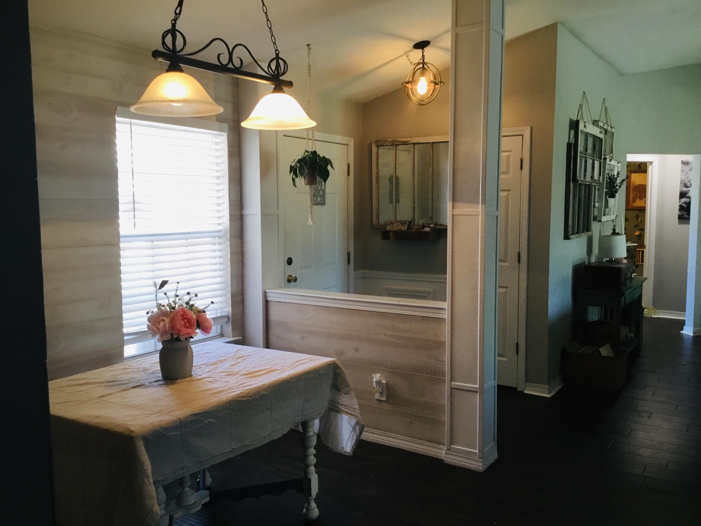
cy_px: 263
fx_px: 628
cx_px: 350
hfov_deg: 58.4
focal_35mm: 31
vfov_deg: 45.4
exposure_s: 1/30
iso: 80
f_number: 2.4
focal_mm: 3.3
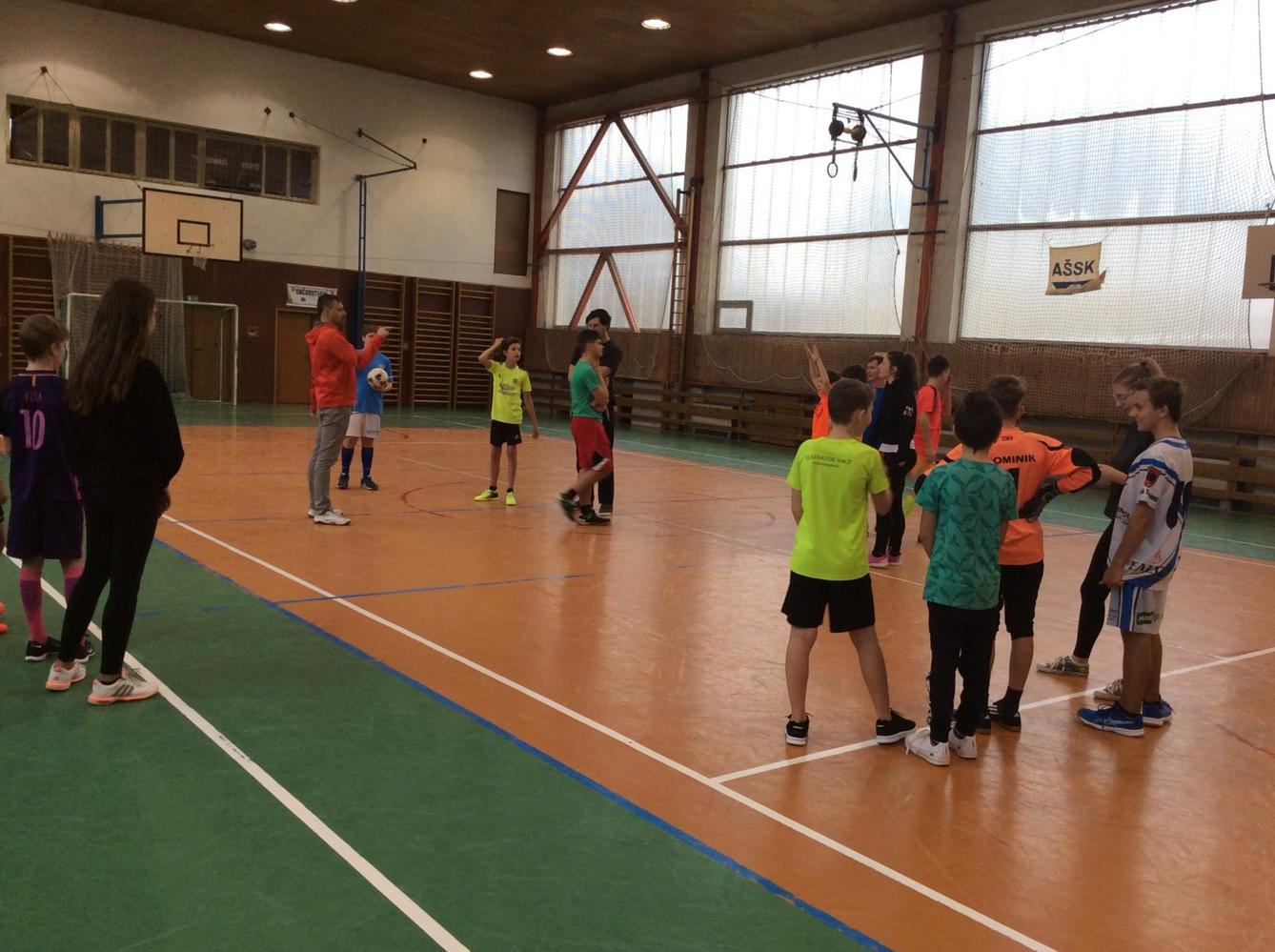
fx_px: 1177
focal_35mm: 32
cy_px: 476
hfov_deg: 56.9
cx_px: 638
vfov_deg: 44.0
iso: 40
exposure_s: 1/50
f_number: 2.4
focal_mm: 3.3
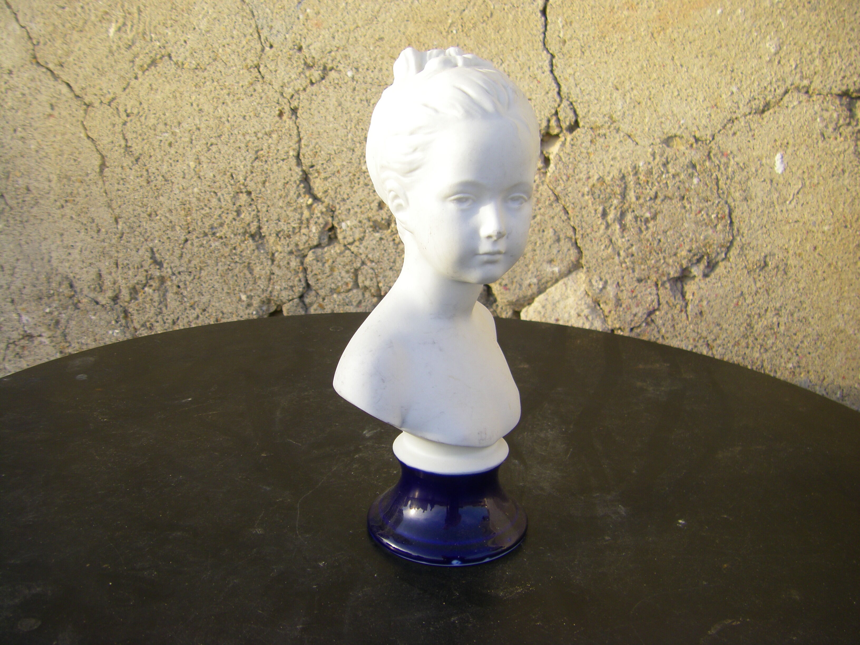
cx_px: 430
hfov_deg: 49.0
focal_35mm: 38
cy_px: 322
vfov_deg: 37.7
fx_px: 944
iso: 64
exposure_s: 1/125
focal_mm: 6.3
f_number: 3.5
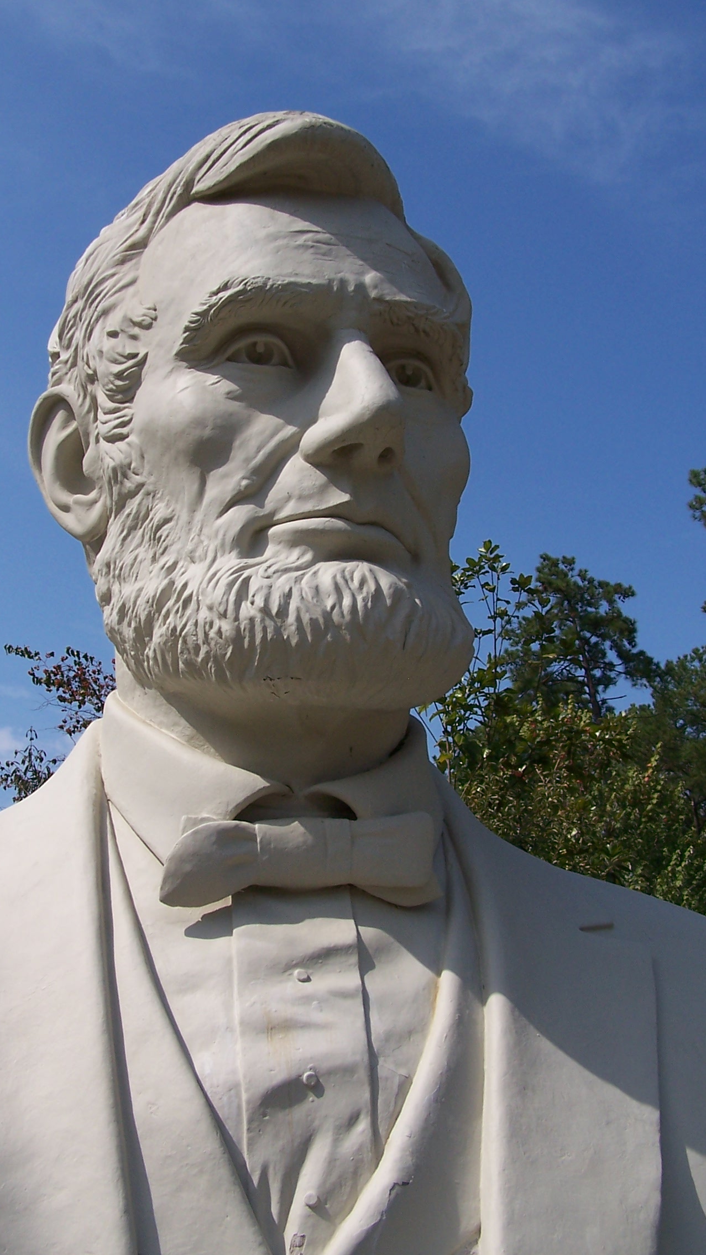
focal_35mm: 42
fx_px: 1398
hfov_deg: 28.3
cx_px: 287
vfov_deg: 48.4
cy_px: 636
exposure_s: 1/750
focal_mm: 6.3
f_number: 5.6
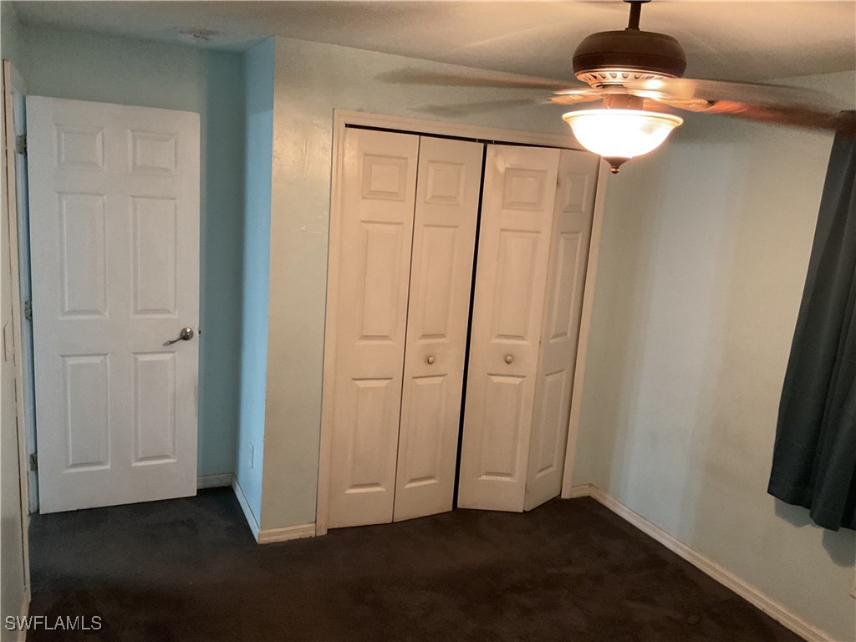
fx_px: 717
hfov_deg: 61.7
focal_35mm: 29
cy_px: 321
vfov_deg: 48.2
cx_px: 428
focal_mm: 3
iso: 400
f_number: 1.8
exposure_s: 1/30
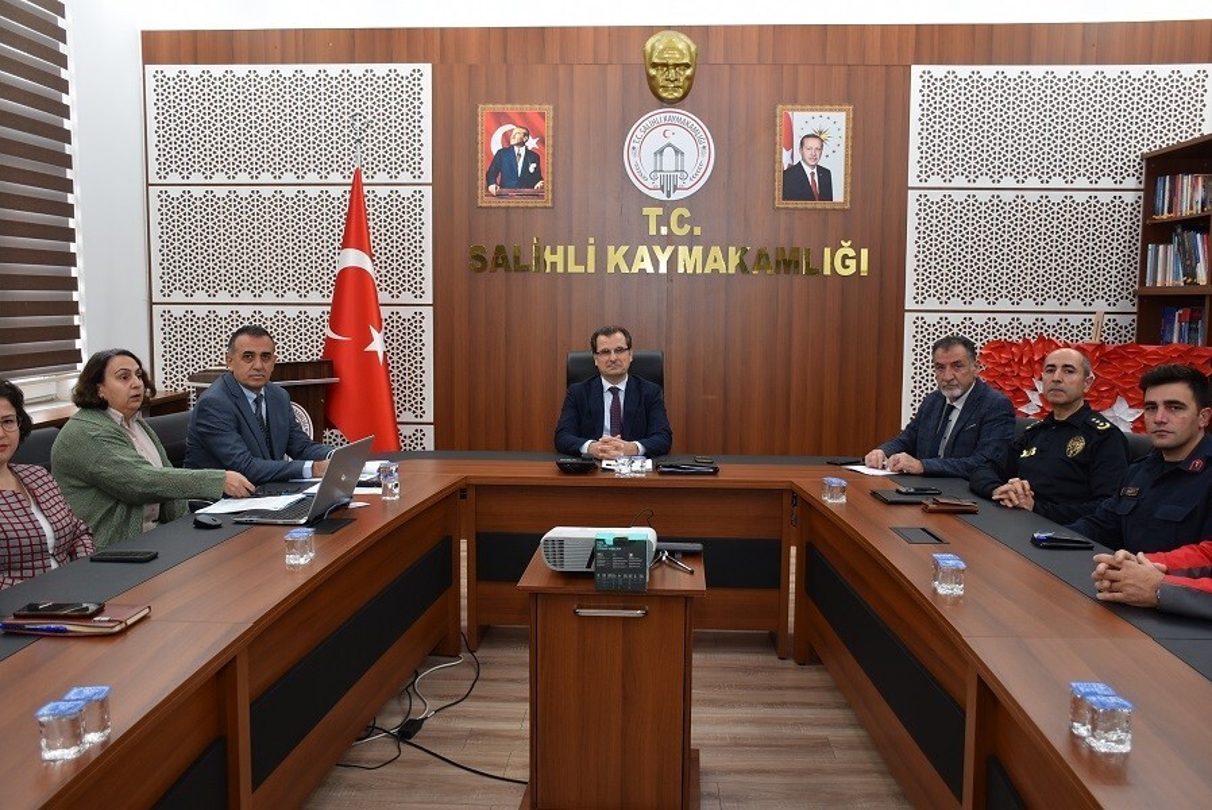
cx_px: 606
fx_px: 1112
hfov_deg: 57.2
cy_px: 405
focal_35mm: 33
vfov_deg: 40.0
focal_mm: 22
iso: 450
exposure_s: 1/60
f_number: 4
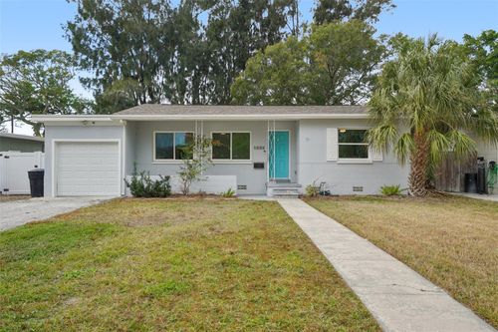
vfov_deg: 50.4
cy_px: 166
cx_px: 249
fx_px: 353
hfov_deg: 70.5
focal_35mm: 26
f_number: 8
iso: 100
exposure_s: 1/90
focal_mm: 17
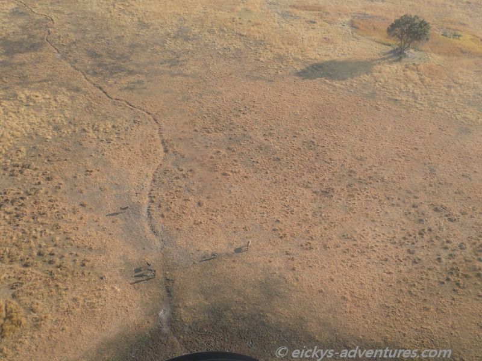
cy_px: 180
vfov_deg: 37.7
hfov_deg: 49.0
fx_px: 529
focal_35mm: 38
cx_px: 241
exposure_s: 1/800
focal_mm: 6.86
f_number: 3.5
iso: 200
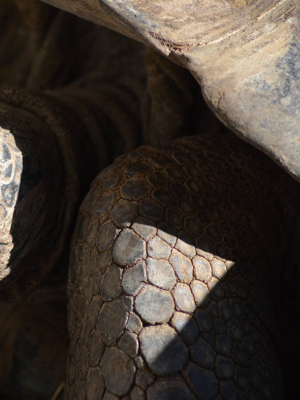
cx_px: 51
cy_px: 200
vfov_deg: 4.9
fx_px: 4656
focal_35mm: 403
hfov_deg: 3.7
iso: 400
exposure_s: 1/1250
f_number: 4.5
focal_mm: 185
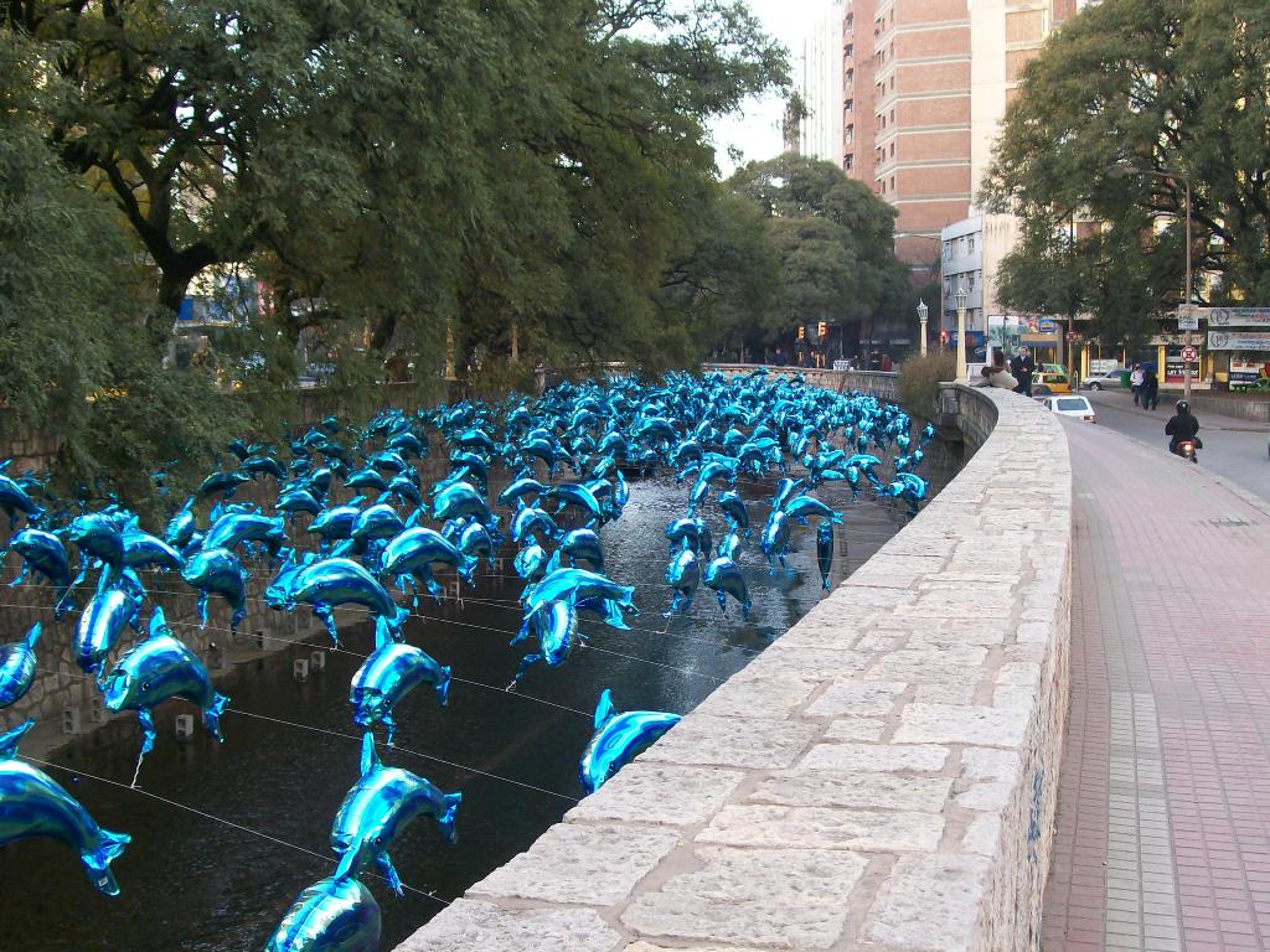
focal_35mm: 45
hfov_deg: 42.1
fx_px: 1651
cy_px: 476
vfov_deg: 32.2
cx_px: 635
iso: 80
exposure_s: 1/89.3
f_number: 3
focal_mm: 7.6
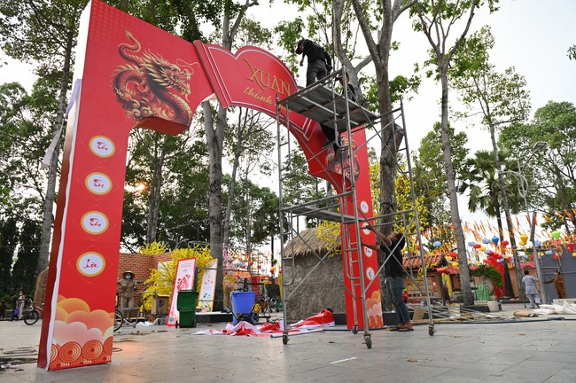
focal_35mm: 24
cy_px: 192
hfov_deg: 73.8
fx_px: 384
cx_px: 288
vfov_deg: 53.0
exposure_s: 1/100
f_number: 5.6
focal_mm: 24
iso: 200
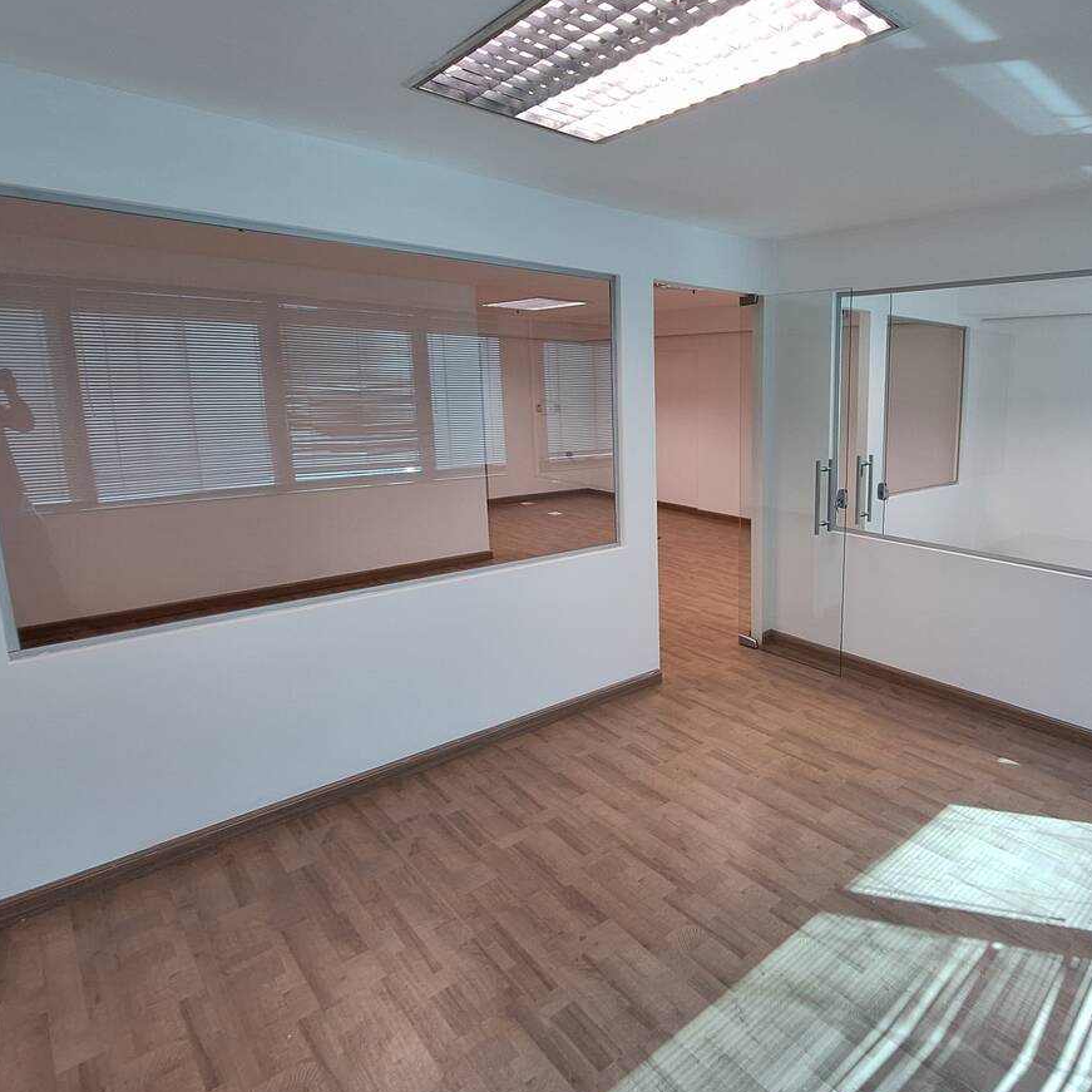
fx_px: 678
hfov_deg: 73.8
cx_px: 779
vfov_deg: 77.5
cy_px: 503
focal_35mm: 19
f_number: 2.2
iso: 80
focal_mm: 1.74
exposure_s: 1/40
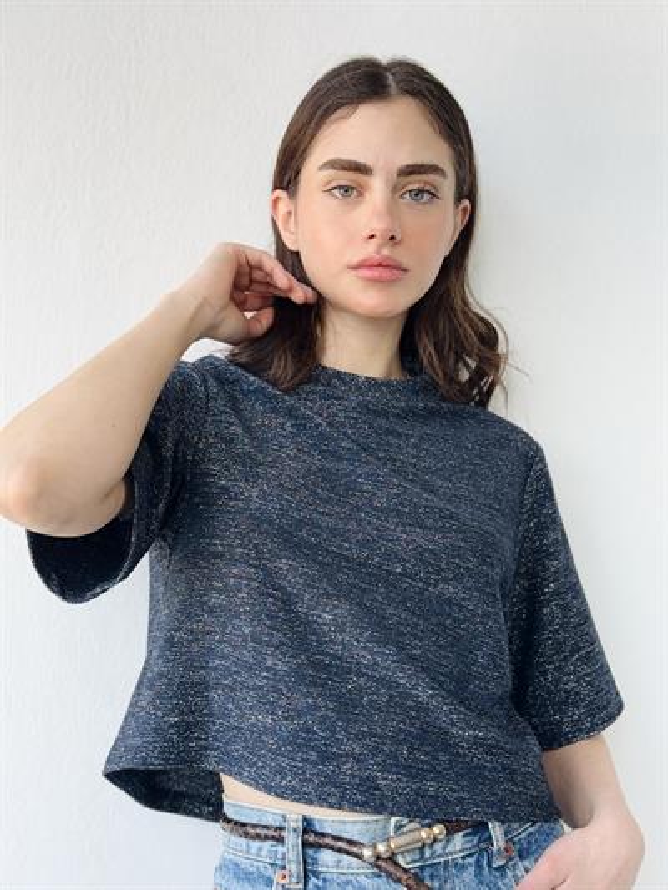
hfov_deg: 30.3
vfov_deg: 39.6
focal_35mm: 48
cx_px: 334
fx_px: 1235
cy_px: 445
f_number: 1.78
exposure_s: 1/121
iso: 50
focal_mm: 6.76
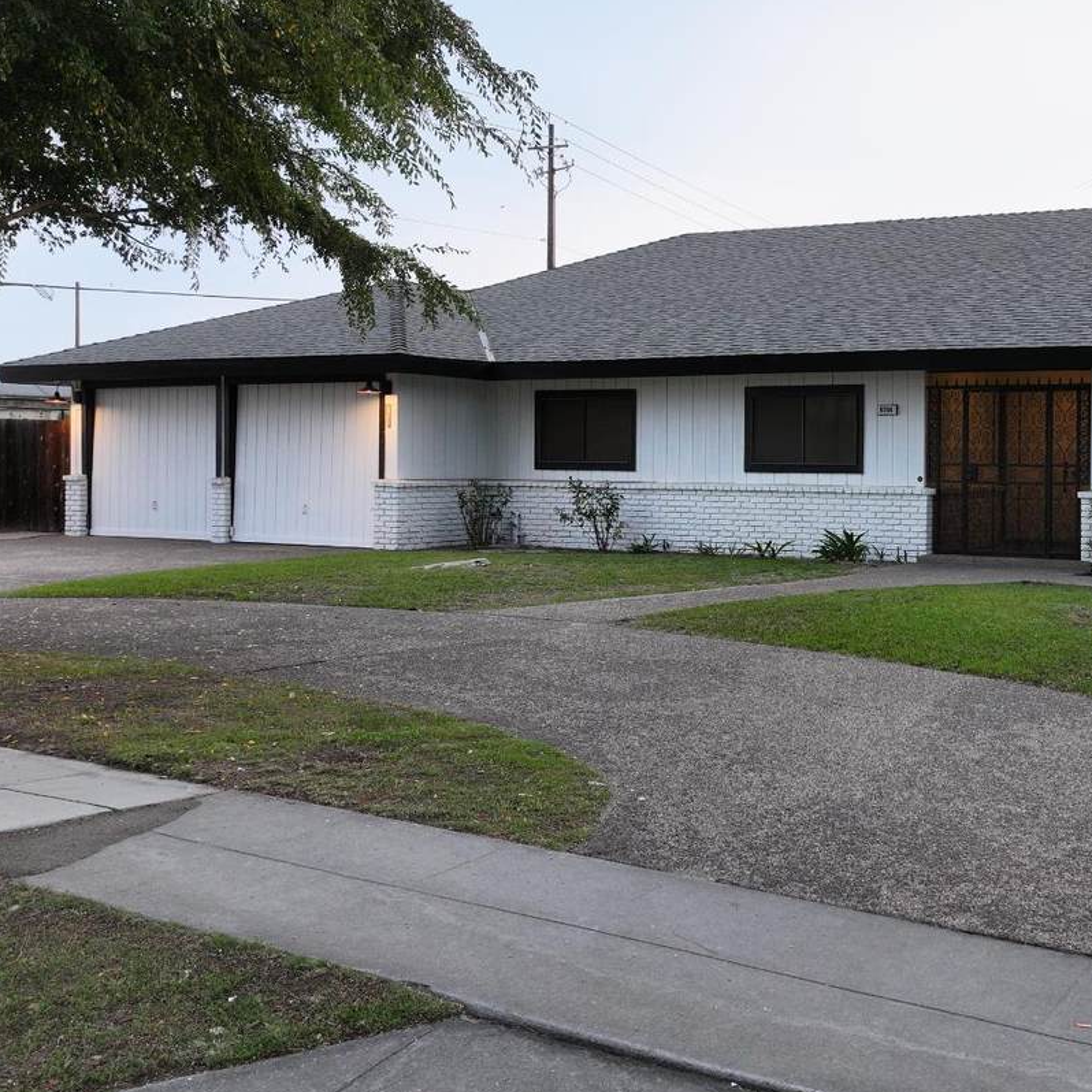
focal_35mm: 34
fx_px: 1213
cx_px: 850
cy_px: 475
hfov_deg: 46.3
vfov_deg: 48.3
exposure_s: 1/120
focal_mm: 12.29
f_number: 2.8
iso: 380
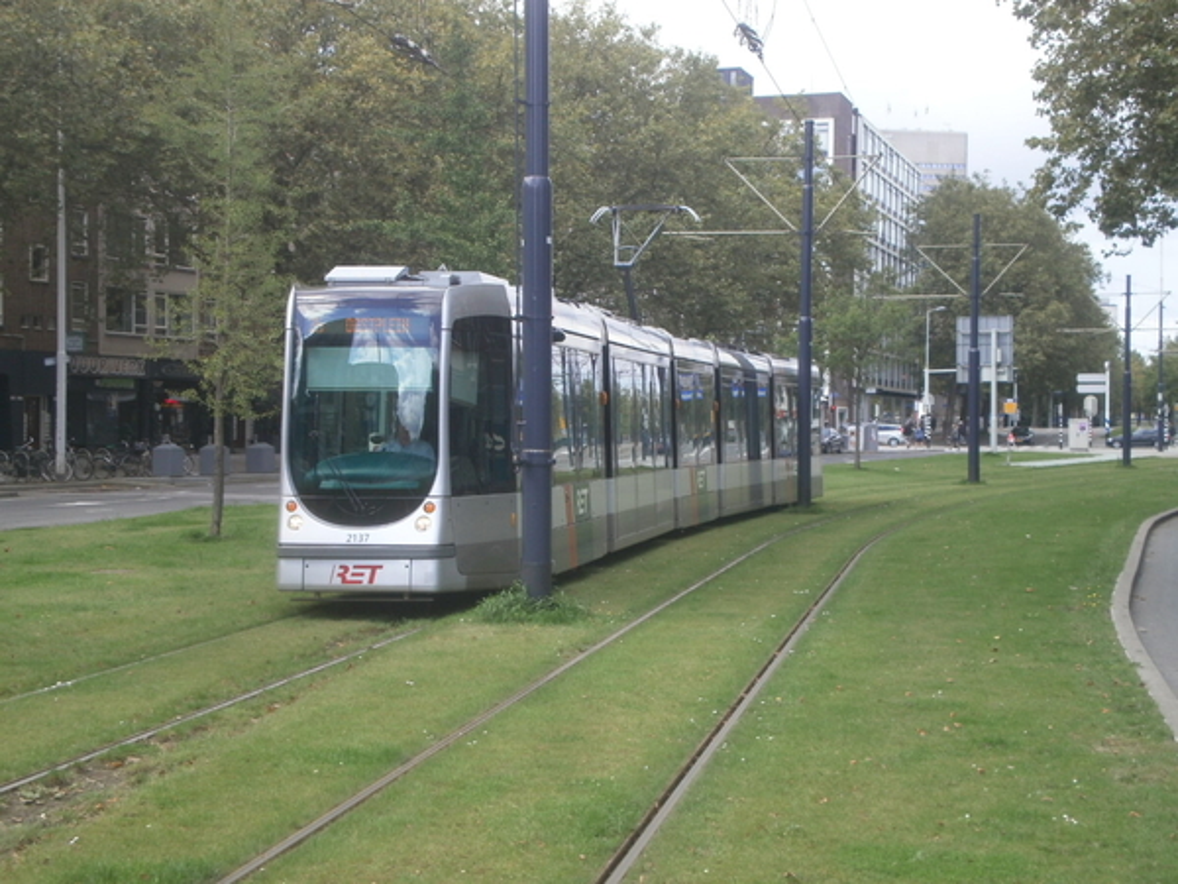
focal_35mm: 59
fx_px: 2008
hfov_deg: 32.7
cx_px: 589
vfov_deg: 24.8
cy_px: 442
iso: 100
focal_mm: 10.3
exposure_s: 1/125
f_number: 5.9
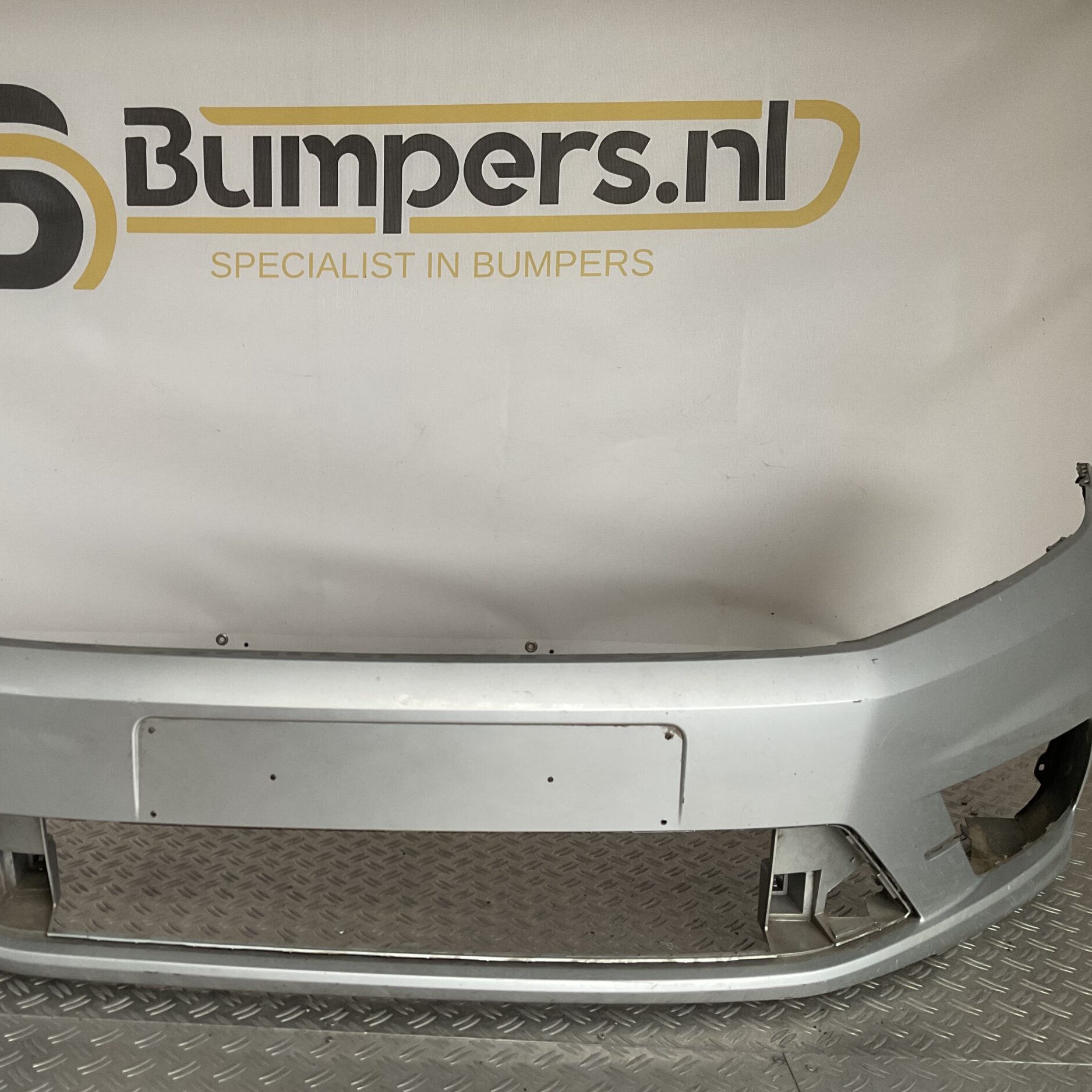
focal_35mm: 35
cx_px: 358
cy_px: 554
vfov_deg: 47.2
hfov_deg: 46.4
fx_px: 1249
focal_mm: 3
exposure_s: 1/100
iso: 50
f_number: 1.8
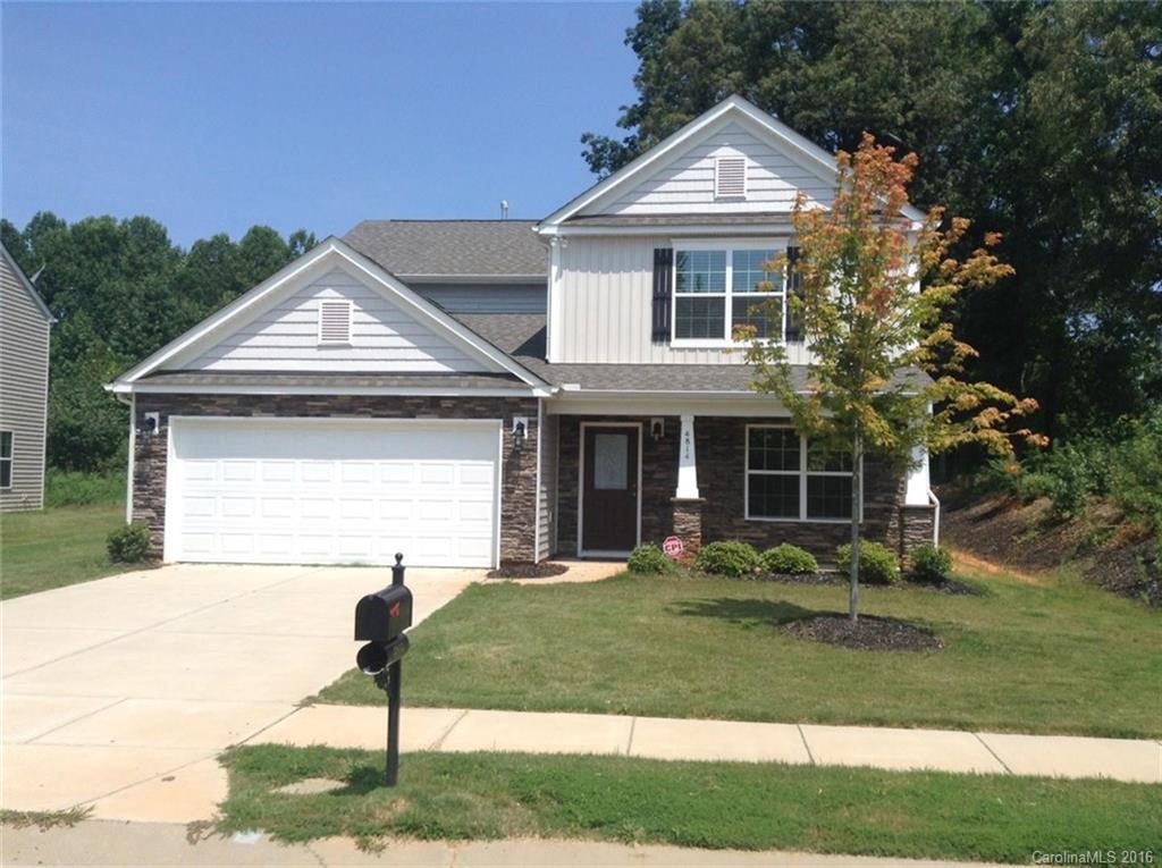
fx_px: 1106
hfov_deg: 55.4
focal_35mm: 33
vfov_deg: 42.8
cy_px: 434
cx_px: 581
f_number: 2.4
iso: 32
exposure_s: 1/1524
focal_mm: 3.3
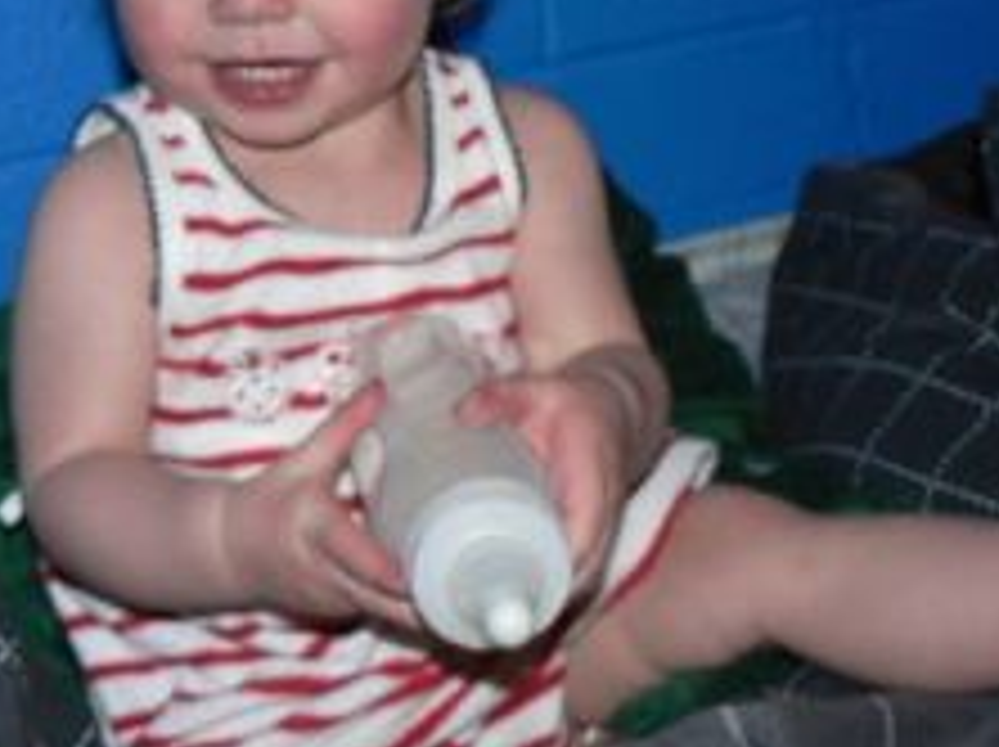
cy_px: 34
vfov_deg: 19.6
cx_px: 320
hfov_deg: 26.5
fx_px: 2104
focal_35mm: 73
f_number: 2.8
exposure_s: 1/30
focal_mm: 6
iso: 100
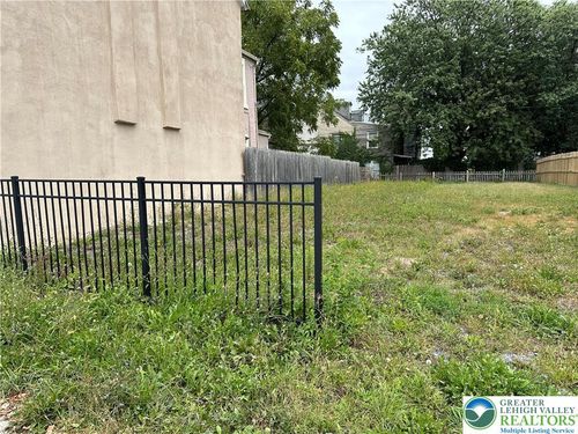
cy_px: 217
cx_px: 289
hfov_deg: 71.6
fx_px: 401
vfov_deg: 56.8
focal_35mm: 24
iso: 80
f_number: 1.78
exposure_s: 1/2110
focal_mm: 6.86
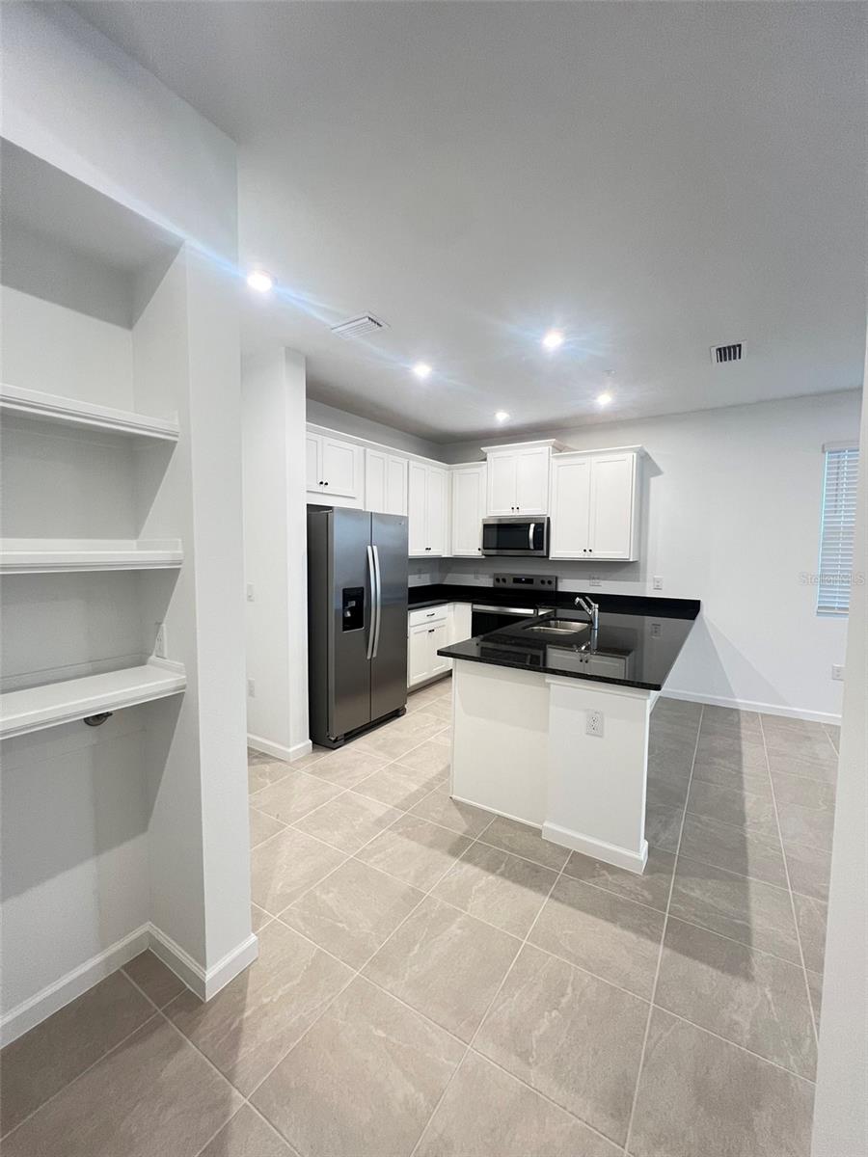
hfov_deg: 89.9
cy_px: 578
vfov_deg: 106.2
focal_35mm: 13
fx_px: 435
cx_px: 434
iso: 160
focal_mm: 1.57
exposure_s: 1/60
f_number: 1.8
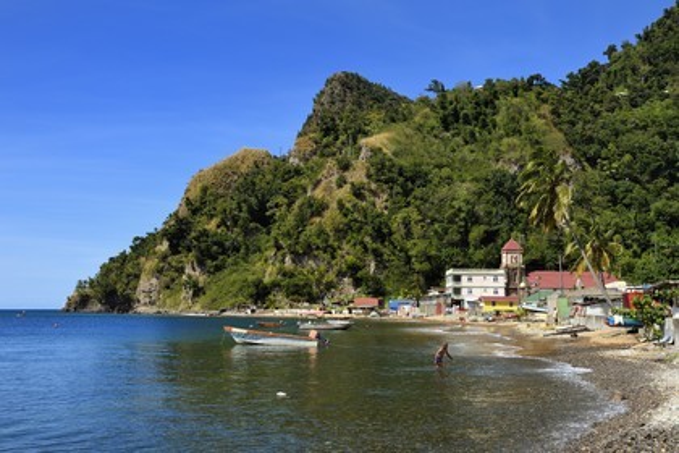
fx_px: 792
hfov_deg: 46.4
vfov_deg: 31.9
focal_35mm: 42
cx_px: 340
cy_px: 226
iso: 200
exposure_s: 1/320
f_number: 11
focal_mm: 42
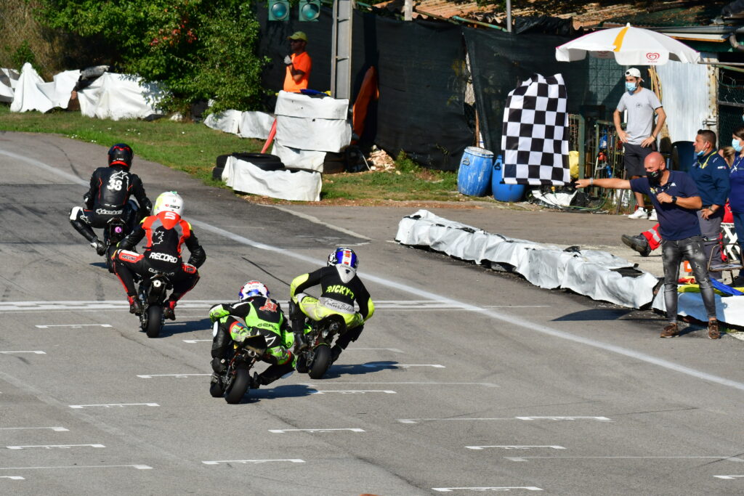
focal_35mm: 300
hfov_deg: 6.9
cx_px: 372
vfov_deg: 4.6
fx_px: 6200
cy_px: 248
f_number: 13
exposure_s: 1/640
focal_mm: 200
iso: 400
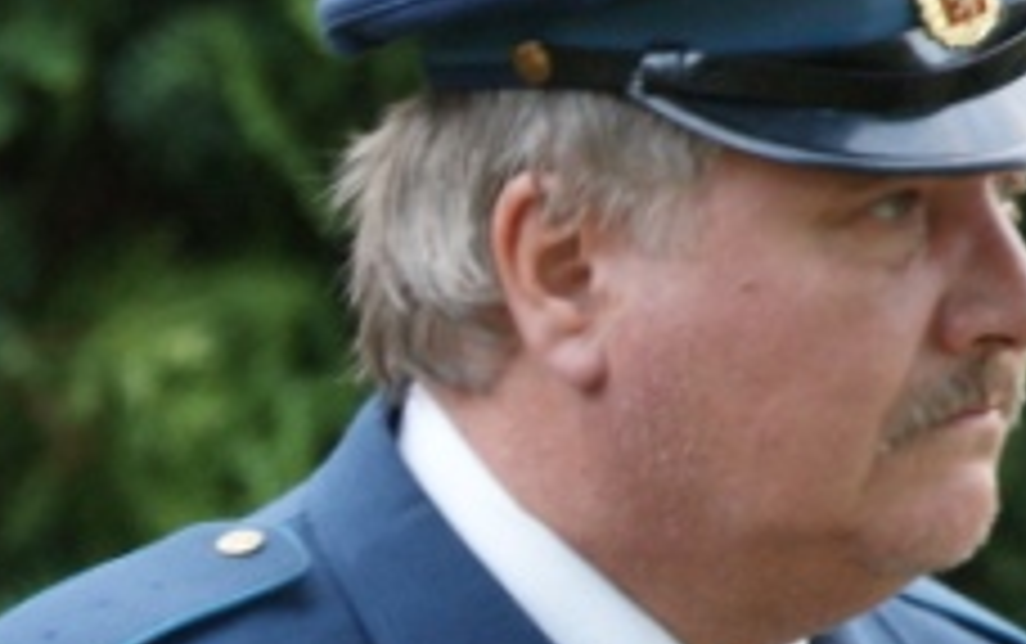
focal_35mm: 1371
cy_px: 1020
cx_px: -500
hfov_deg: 1.5
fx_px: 38373
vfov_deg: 1.0
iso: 400
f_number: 5.6
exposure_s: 1/25
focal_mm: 200
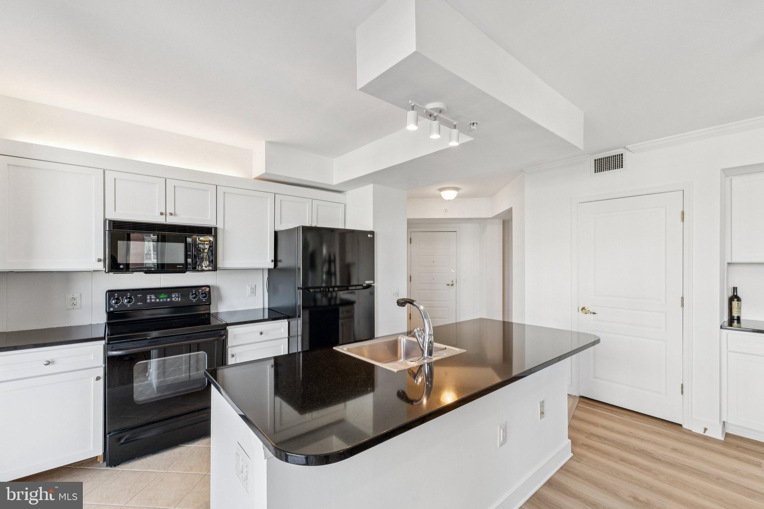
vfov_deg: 77.3
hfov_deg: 100.4
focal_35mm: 15
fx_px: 318
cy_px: 254
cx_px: 382
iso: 250
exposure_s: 1/20
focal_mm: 10
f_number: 9
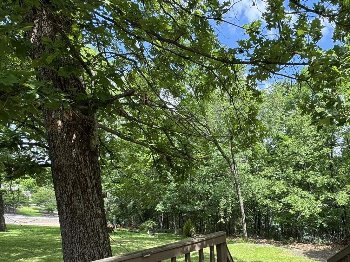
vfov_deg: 50.2
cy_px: 206
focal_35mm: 26
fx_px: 263
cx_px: 244
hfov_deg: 64.8
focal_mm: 2.22
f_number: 2.2
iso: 40
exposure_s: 1/341
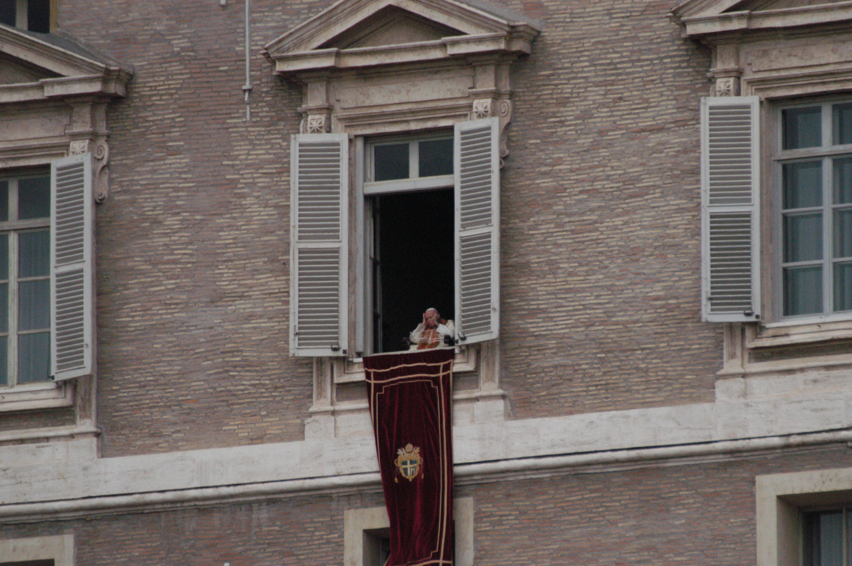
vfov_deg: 1.8
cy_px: 283
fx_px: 17729
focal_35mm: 750
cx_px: 426
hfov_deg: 2.8
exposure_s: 1/3200
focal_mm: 500
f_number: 7.1
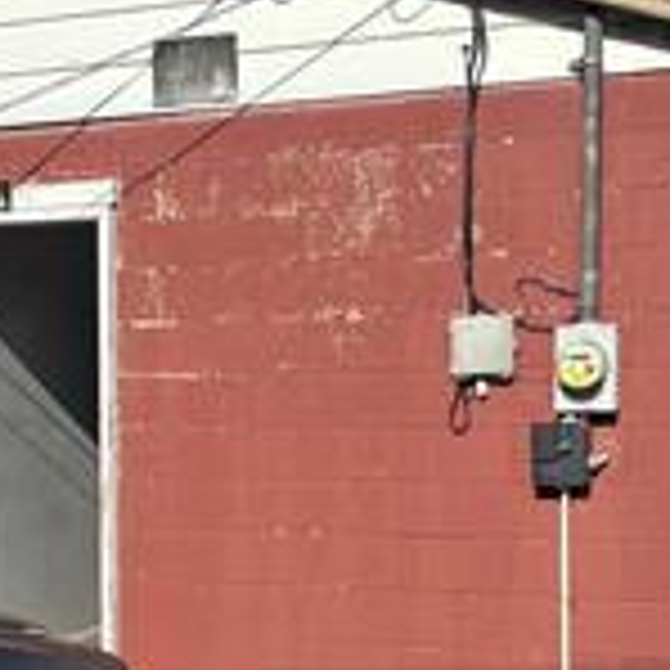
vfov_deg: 23.1
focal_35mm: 74
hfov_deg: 23.2
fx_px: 1620
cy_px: 513
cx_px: 207
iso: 50
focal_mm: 5.96
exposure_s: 1/4329
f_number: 1.6
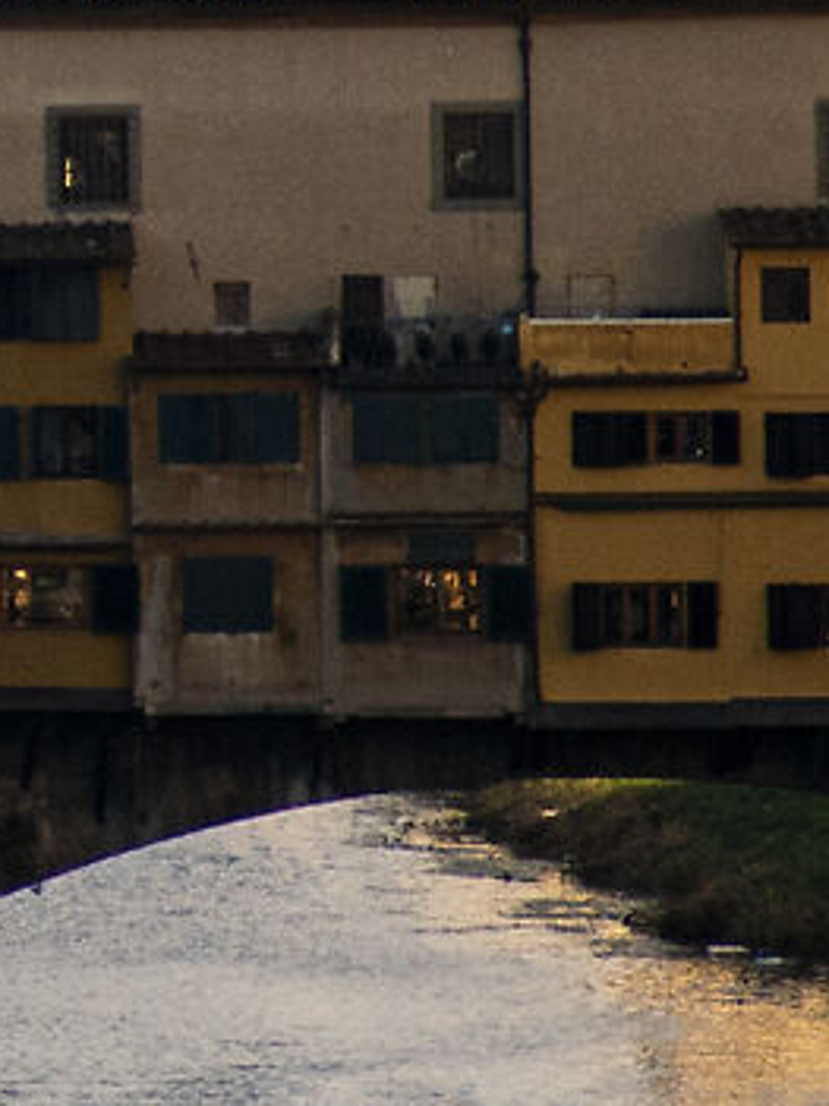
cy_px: -599
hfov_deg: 0.8
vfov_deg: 1.0
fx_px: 61418
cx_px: -1784
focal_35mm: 1922
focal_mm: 195
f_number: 5.3
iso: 200
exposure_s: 1/1000
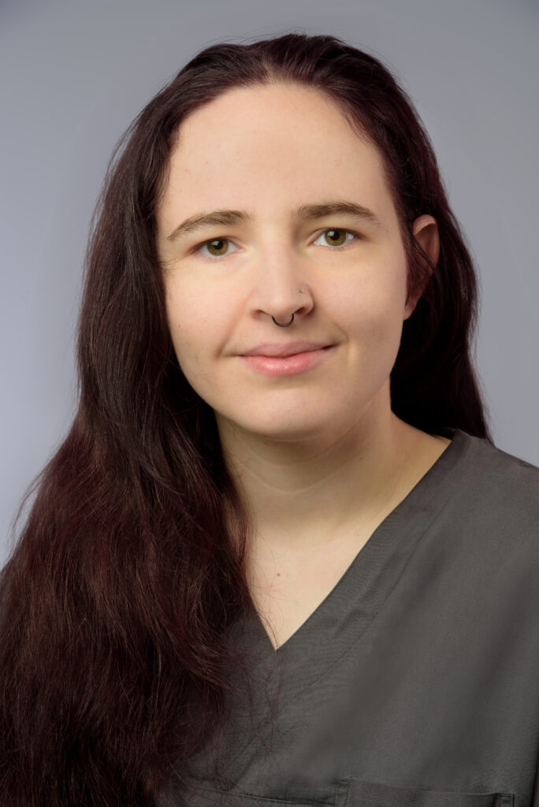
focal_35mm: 95
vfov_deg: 21.4
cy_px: 404
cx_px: 270
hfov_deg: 14.4
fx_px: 2130
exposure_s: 1/125
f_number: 14
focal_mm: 95
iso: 100
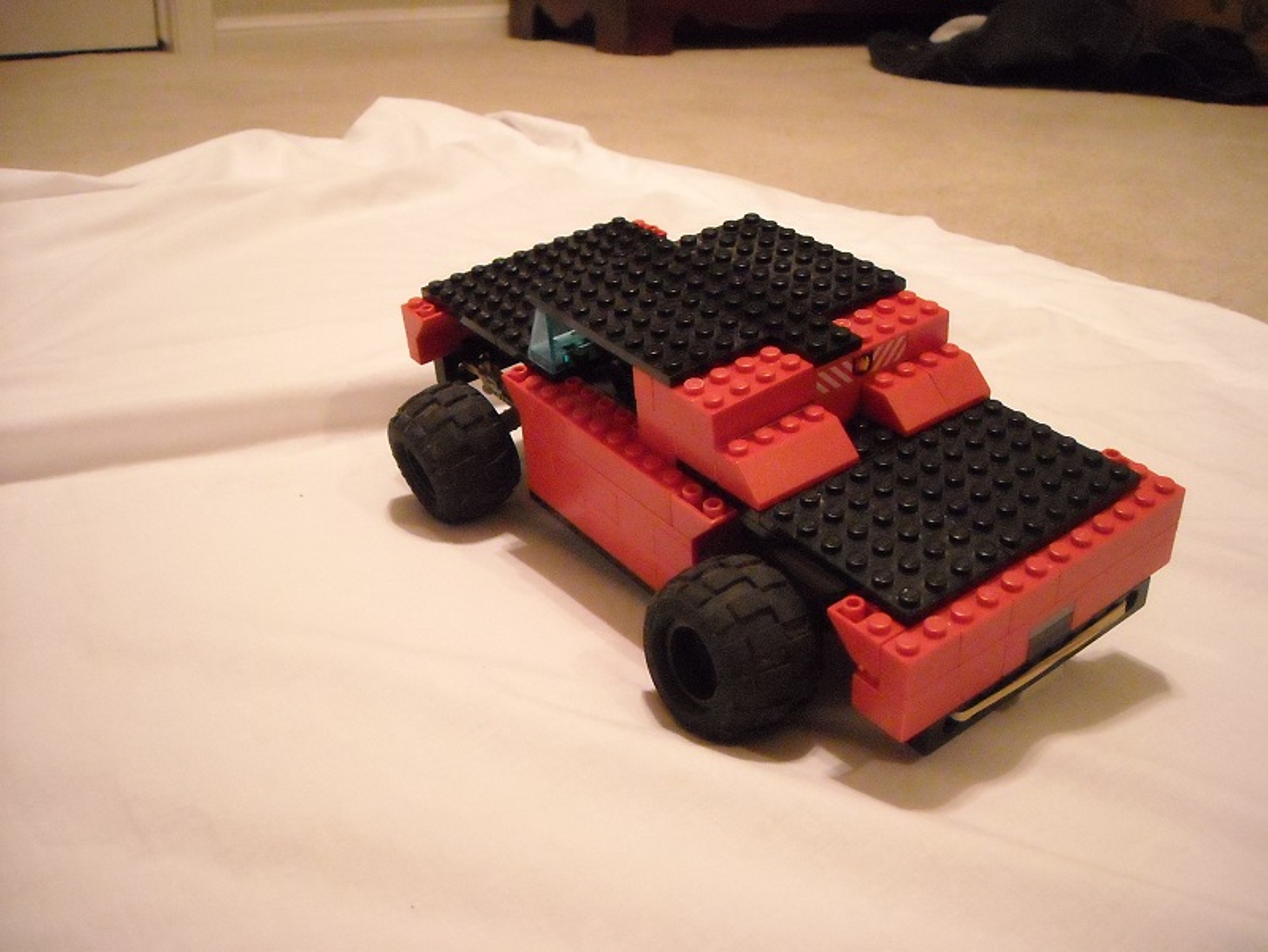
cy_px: 476
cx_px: 634
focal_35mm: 35
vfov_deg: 40.7
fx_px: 1283
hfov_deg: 52.6
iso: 800
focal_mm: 5.7
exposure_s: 1/17
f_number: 2.8
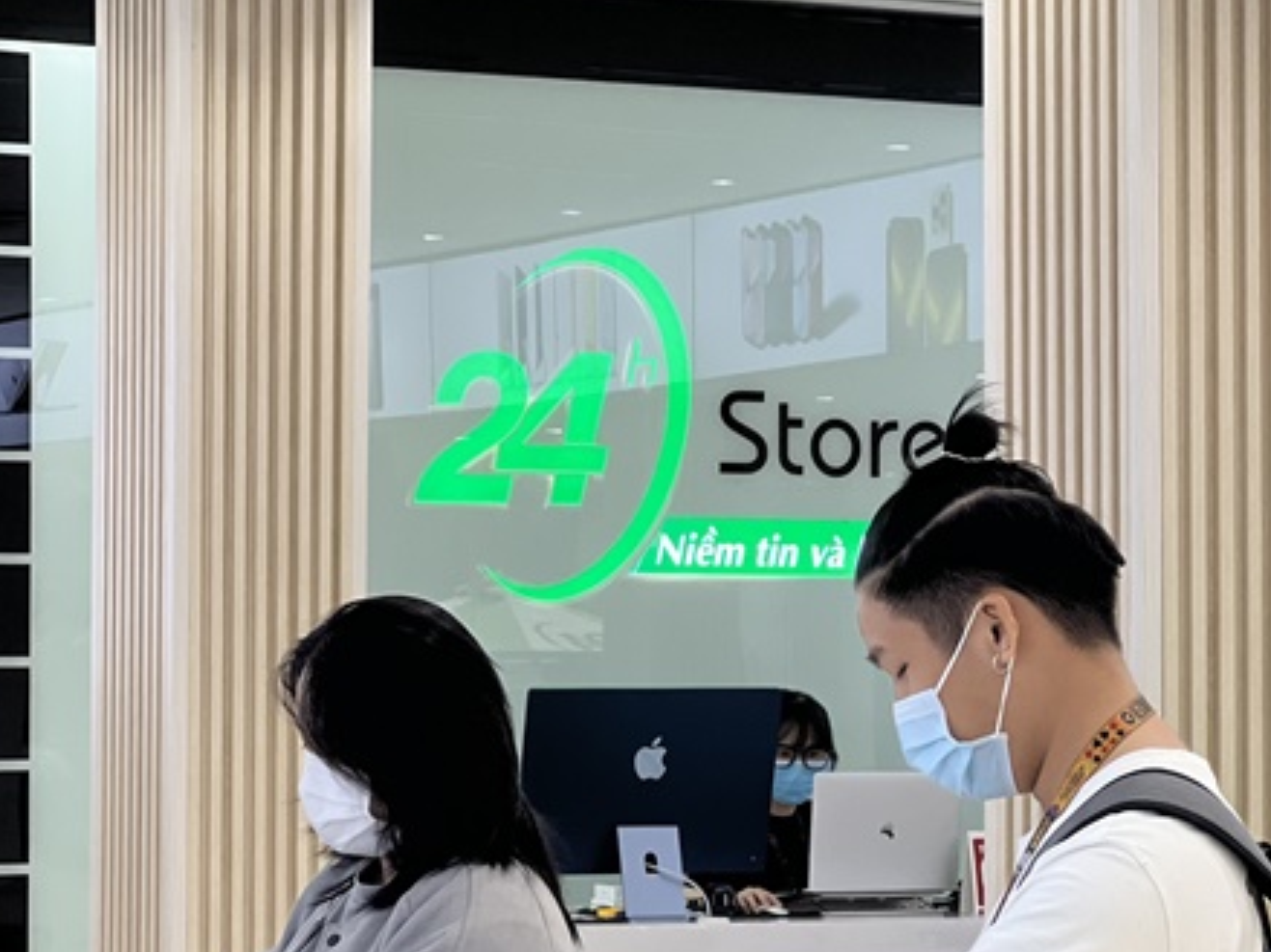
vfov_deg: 10.6
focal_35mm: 140
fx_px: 5139
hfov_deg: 14.1
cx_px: 812
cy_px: 647
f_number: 2.8
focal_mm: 9
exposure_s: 1/100
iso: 160
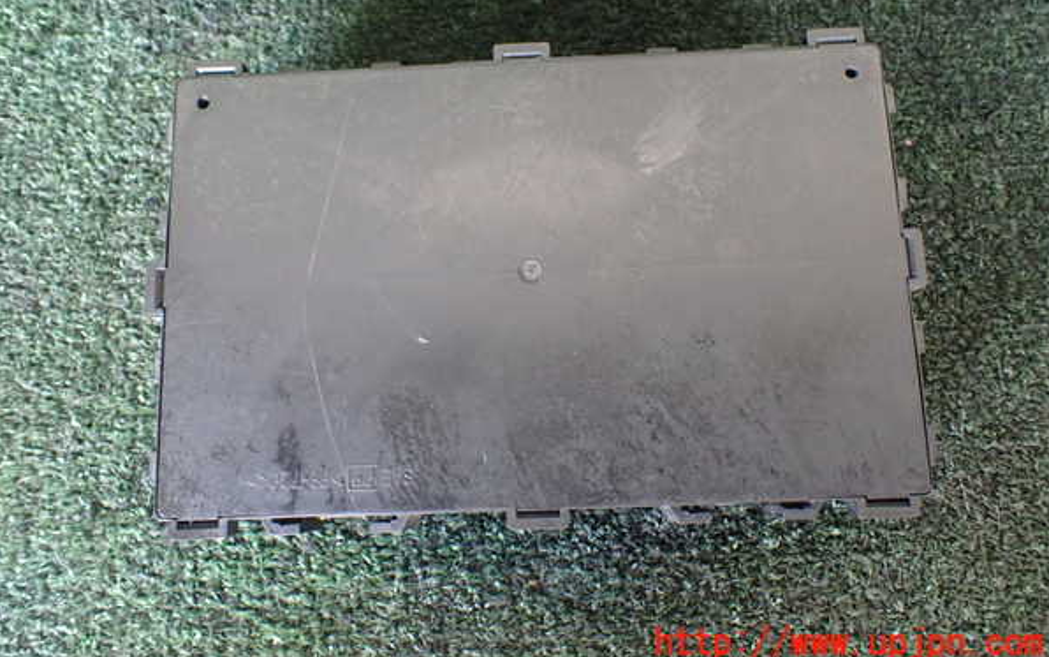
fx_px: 915
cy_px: 269
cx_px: 524
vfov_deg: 39.3
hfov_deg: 59.6
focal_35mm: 32
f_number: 2.3
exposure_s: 1/100
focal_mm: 5.4
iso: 800
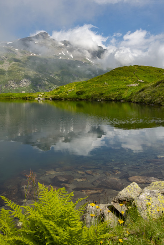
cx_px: 82
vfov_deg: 53.1
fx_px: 246
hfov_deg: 36.9
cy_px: 122
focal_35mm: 36
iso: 100
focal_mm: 24
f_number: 11
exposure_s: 1/125
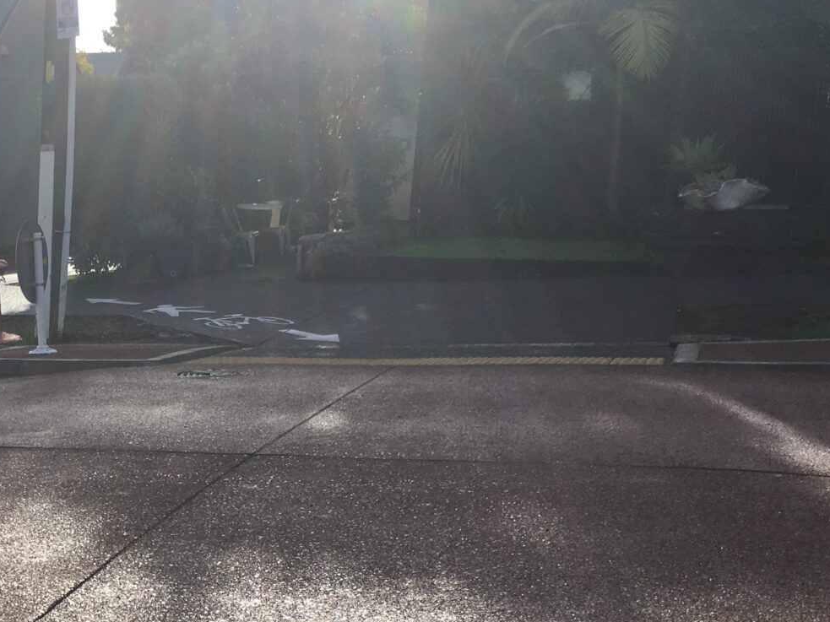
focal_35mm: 59
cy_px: 559
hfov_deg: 31.0
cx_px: 62
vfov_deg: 24.1
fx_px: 1414
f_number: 2.2
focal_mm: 4.15
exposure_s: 1/1479
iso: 25
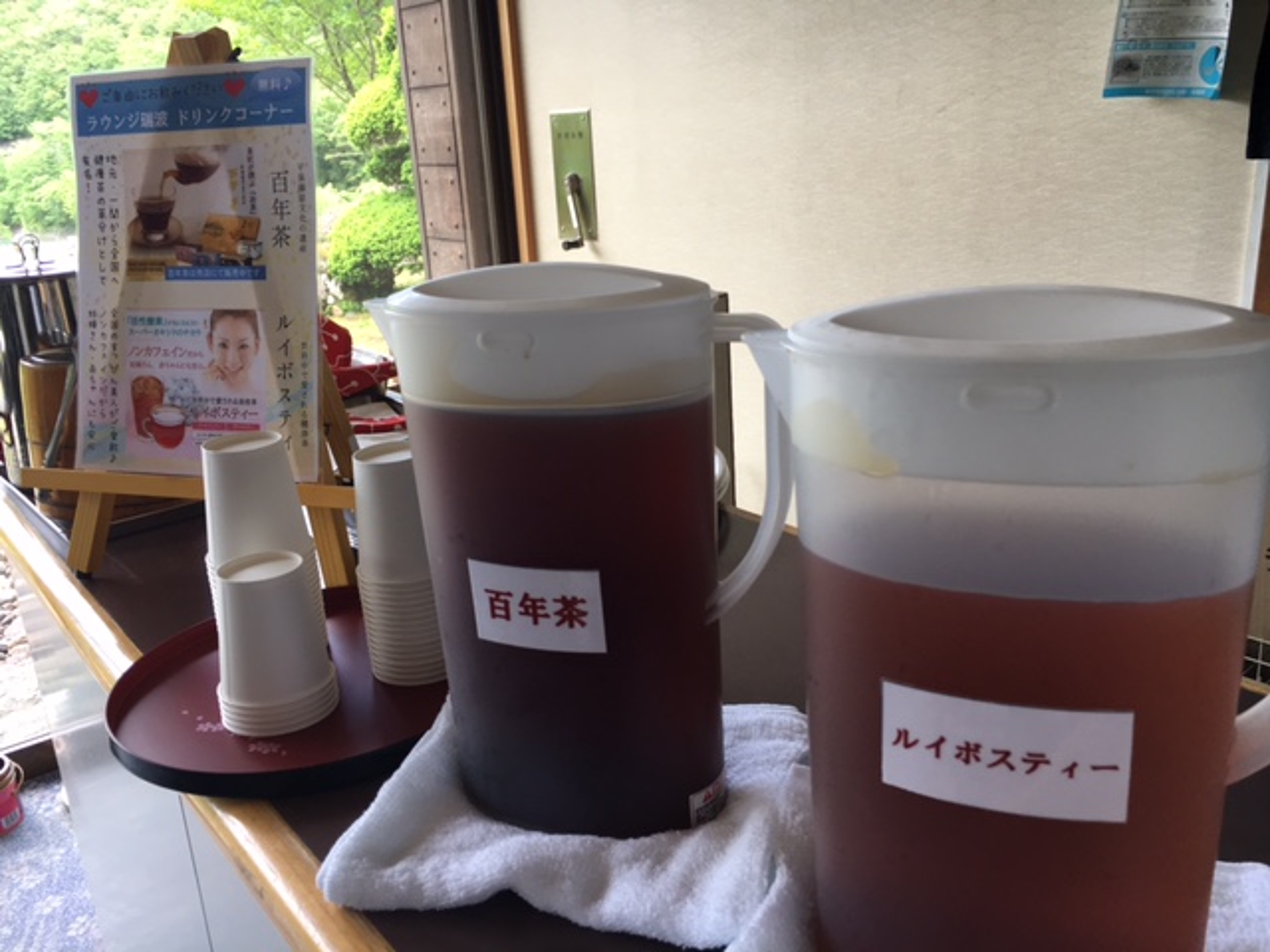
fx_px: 1064
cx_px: 635
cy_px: 476
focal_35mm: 29
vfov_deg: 48.2
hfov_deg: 61.7
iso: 40
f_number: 2.2
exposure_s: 1/120
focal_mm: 4.15
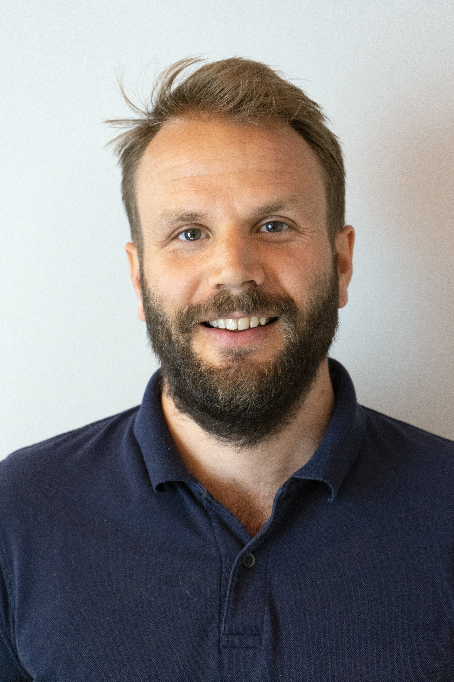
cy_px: 341
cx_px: 227
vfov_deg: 31.0
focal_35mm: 65
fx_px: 1229
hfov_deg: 20.9
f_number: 5.6
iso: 4000
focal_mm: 65
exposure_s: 1/160
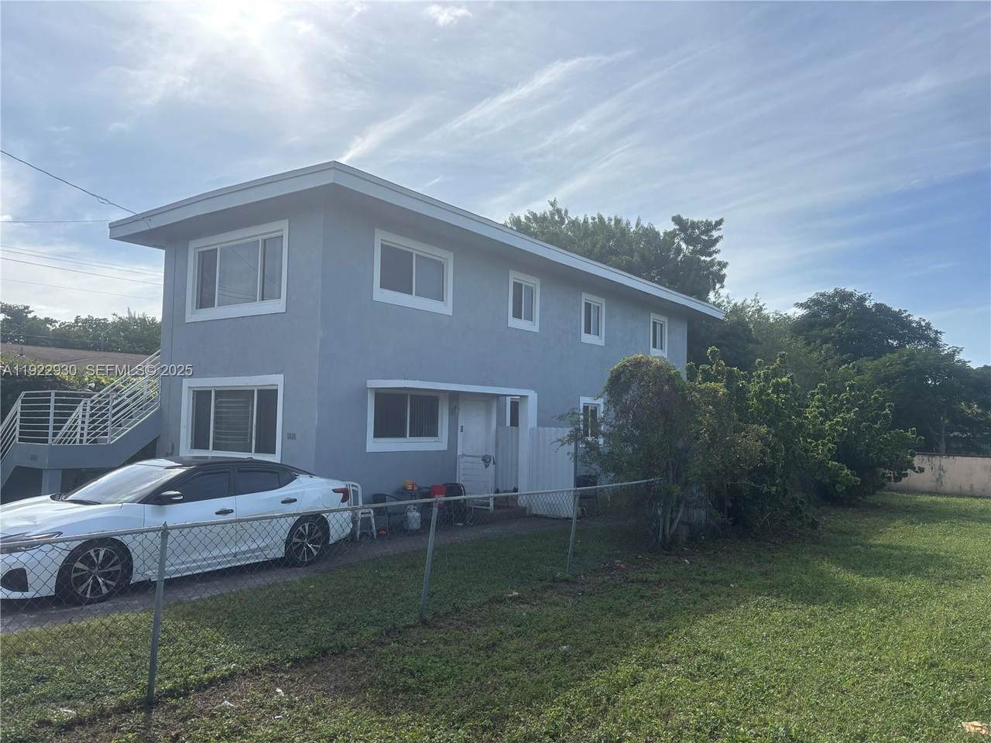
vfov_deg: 53.1
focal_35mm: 26
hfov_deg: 67.3
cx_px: 496
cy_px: 372
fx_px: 744
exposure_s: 1/4854
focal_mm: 5.96
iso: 50
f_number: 1.6
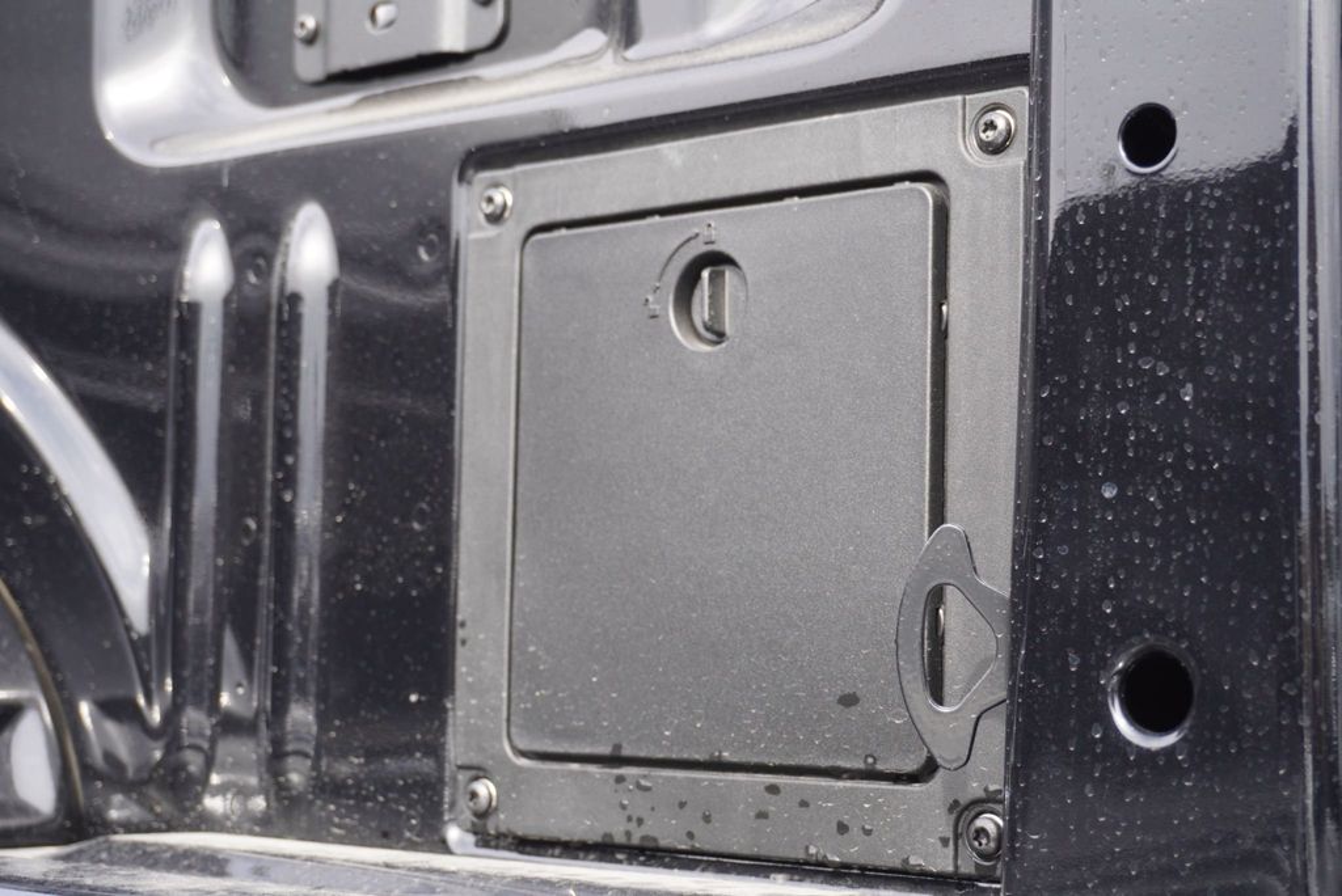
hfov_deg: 32.6
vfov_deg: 22.1
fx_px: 2294
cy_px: 448
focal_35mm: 62
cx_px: 671
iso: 250
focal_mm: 41
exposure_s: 1/160
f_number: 5.6
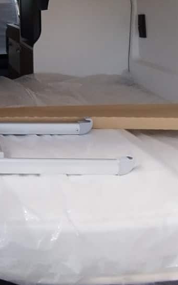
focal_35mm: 50
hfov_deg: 22.9
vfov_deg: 35.1
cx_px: -55
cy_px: -22
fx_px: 388
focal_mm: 1.65
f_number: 2.2
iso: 50
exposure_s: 1/679
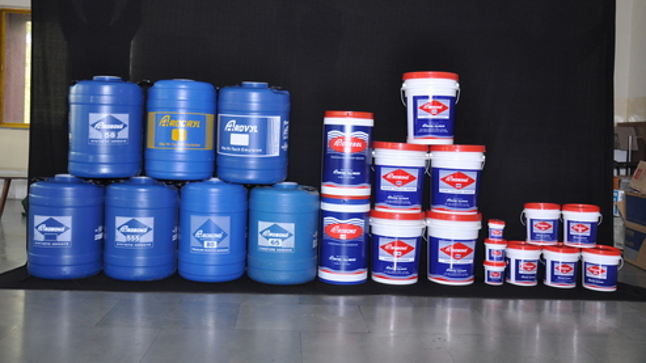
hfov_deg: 56.6
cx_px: 320
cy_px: 147
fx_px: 599
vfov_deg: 33.6
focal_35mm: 35
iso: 500
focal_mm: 22
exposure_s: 1/160
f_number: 3.8
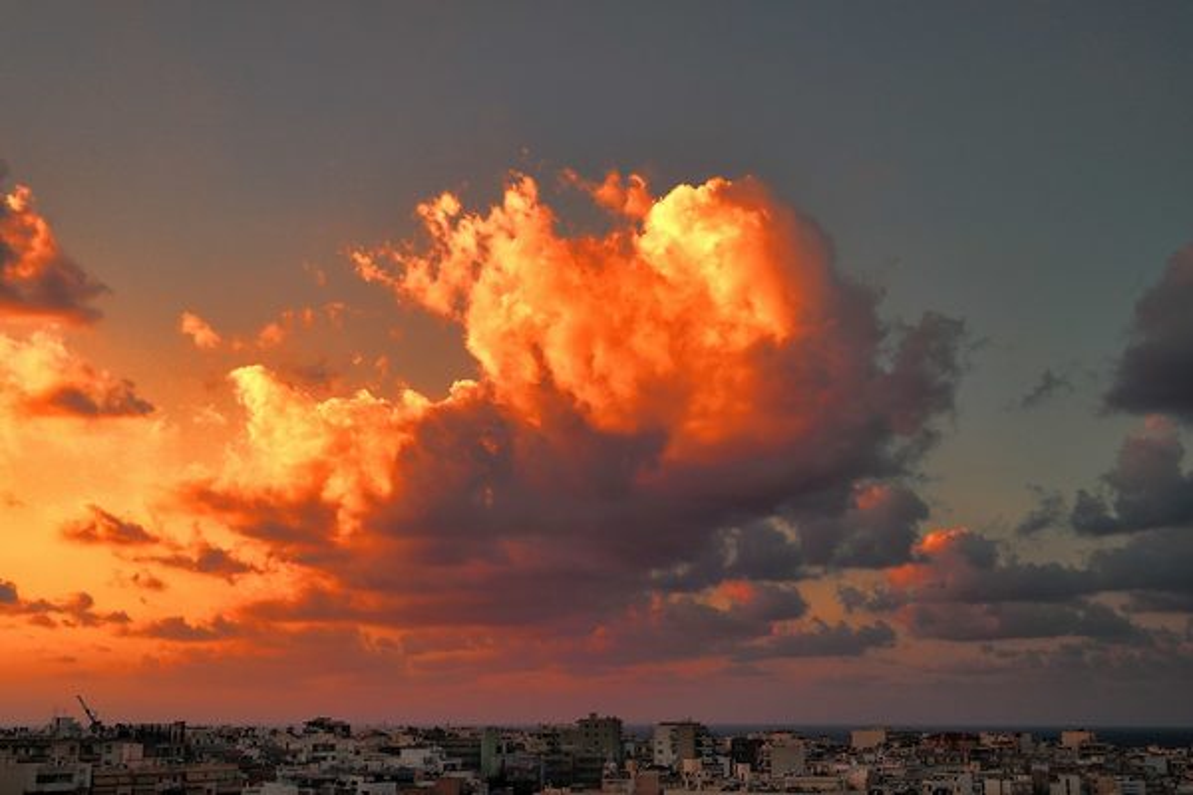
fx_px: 1425
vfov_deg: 31.2
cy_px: 398
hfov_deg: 45.4
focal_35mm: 43
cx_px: 596
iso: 100
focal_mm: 28
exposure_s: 1/125
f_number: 4
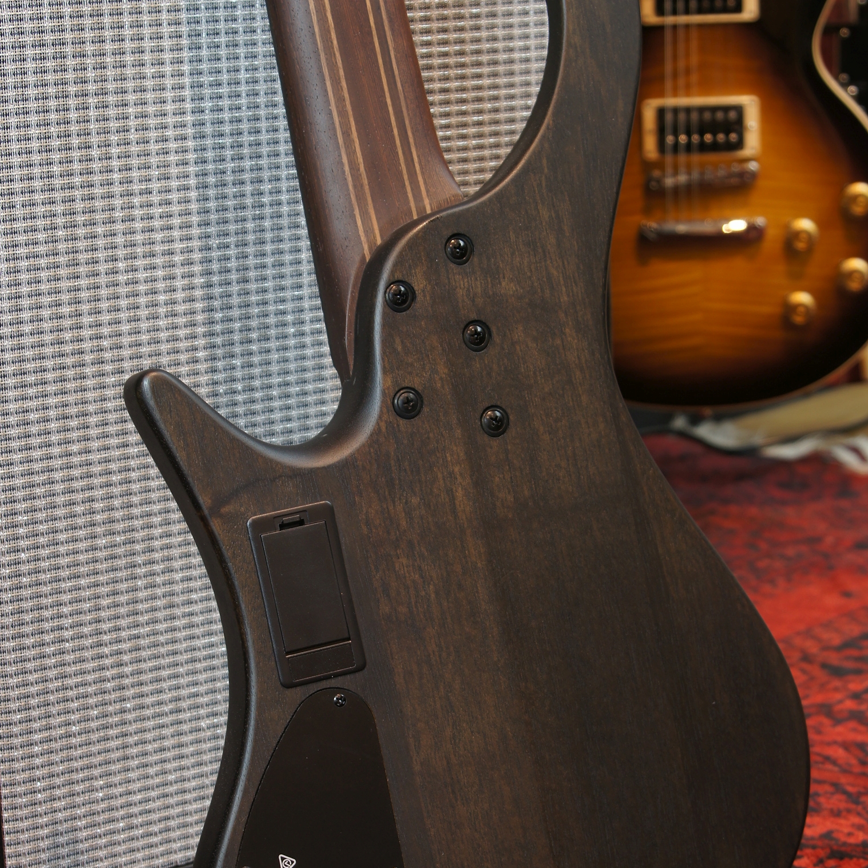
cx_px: 434
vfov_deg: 18.1
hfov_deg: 18.1
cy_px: 511
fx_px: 2723
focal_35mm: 96
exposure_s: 1/4
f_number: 6.3
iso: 100
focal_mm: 50
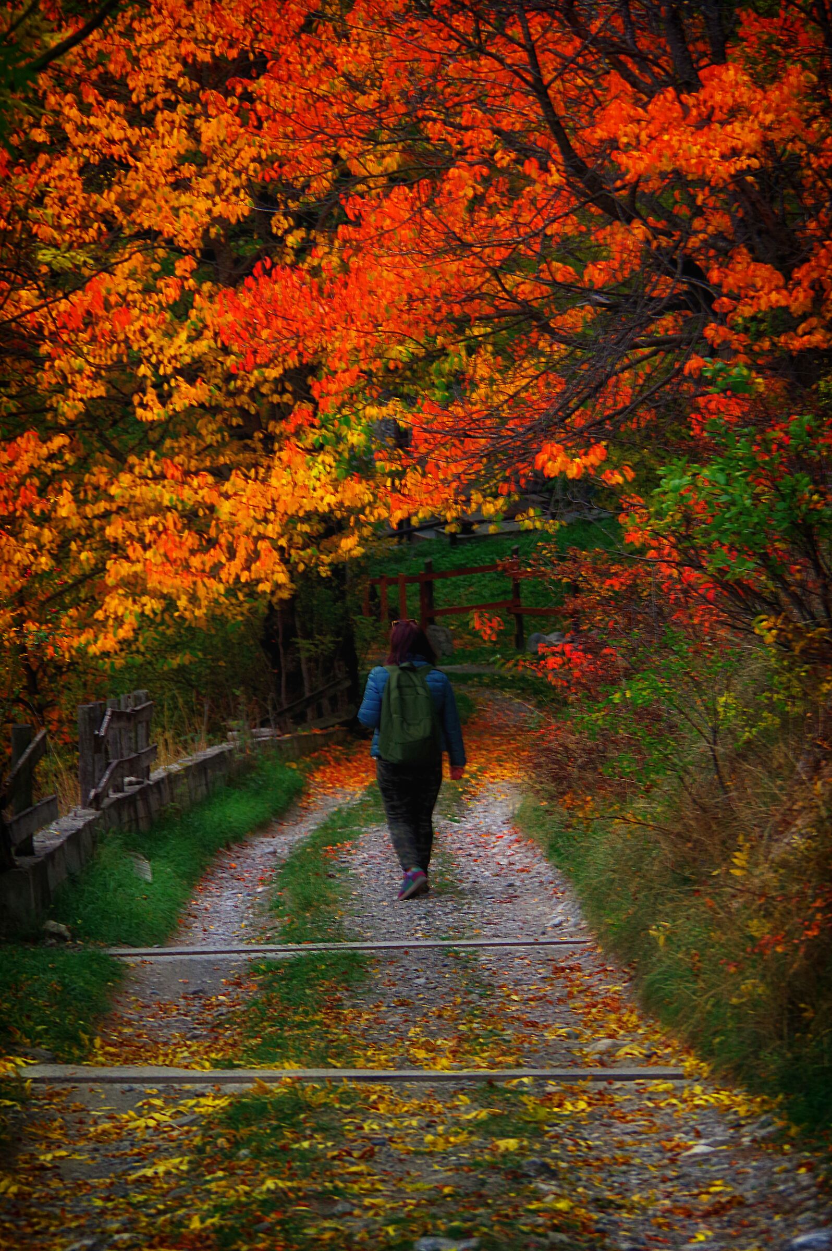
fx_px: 7032
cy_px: 626
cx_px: 416
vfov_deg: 10.2
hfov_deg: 6.8
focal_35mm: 202
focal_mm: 135
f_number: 8
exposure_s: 1/90
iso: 560
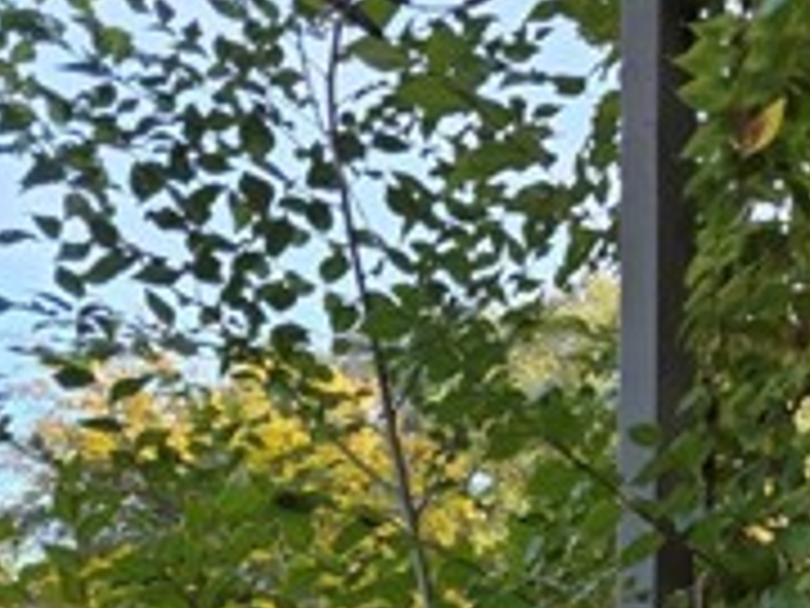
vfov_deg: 16.6
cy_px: 874
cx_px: 1413
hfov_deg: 18.9
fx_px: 1919
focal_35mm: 82
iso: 80
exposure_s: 1/1606
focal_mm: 6.3
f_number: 1.7
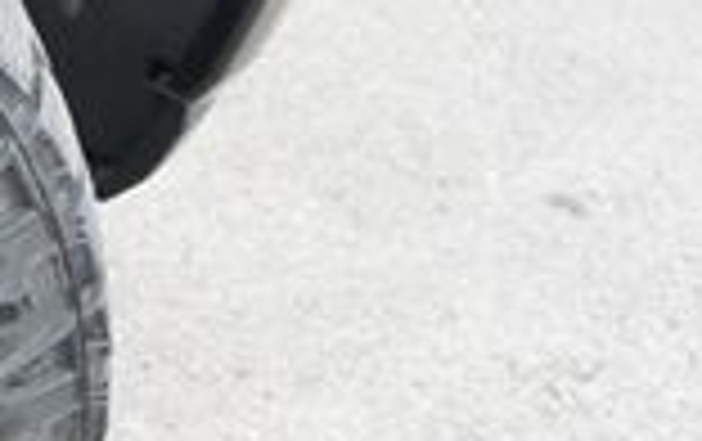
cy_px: 230
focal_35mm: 100
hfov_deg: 16.5
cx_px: -648
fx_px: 1916
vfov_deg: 13.1
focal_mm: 16
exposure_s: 1/60
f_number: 4
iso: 250
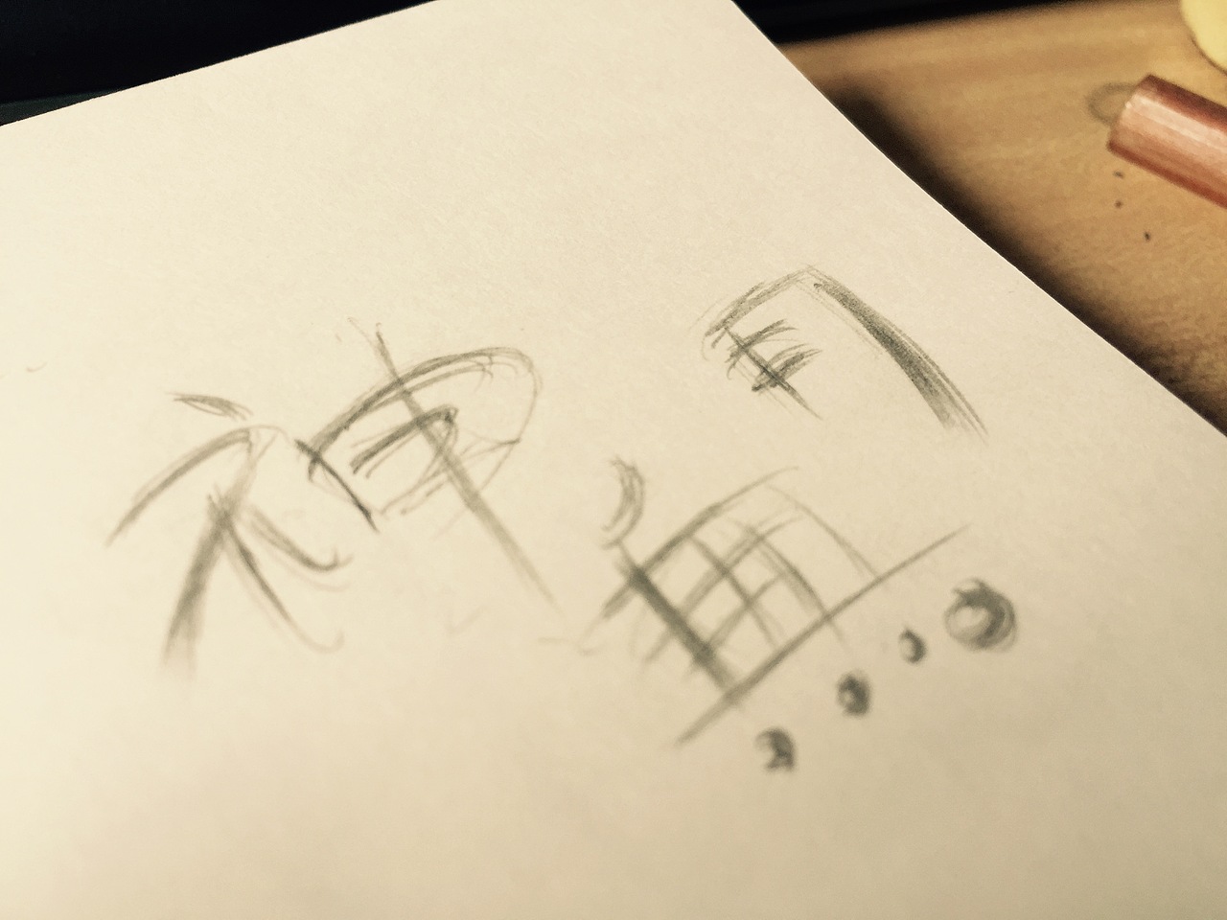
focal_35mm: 29
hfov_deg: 61.7
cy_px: 460
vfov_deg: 48.2
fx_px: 1028
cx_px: 614
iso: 32
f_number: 2.2
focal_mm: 4.15
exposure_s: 1/120
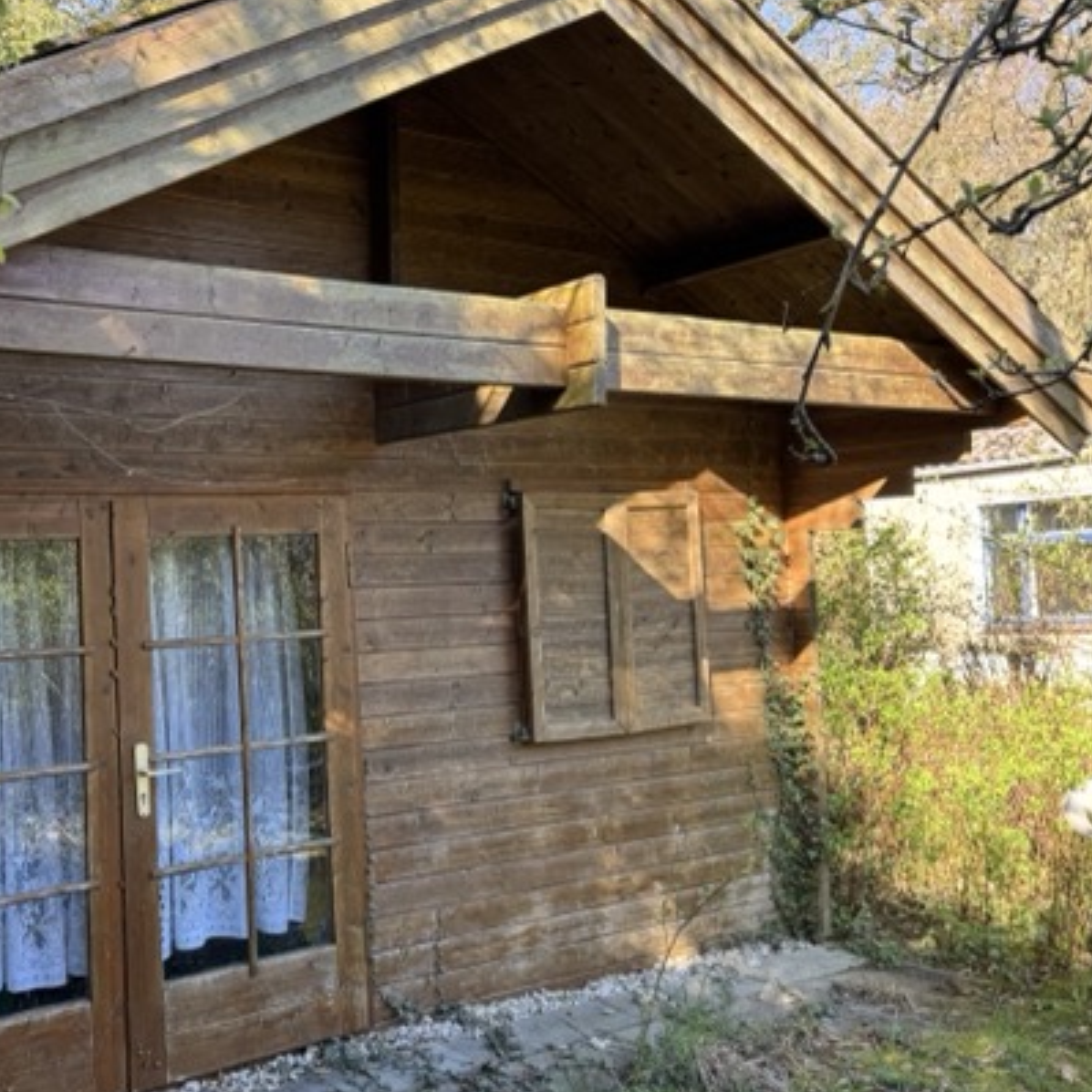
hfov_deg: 46.2
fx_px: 1213
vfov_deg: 48.4
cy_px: 575
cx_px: 238
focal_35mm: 34
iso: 64
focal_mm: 6.76
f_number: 1.78
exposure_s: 1/239
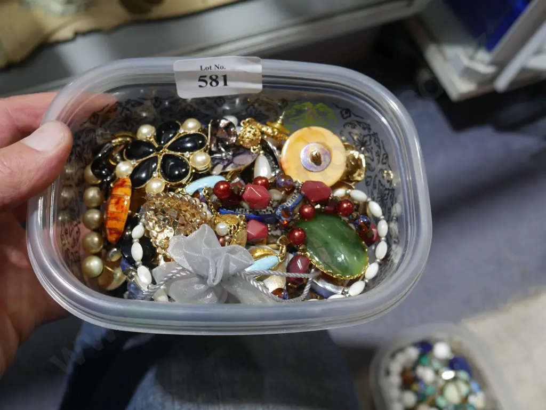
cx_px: 273
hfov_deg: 46.8
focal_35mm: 40
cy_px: 205
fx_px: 631
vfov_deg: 36.0
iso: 500
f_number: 4.4
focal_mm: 20
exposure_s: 1/60
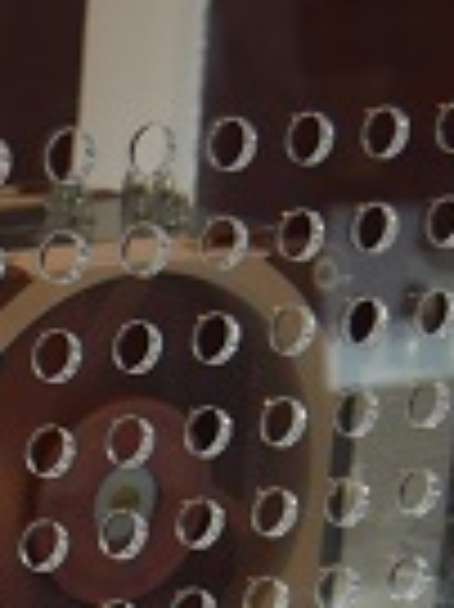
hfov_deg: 8.6
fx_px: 2802
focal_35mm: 160
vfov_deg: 12.1
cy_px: 734
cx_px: -575
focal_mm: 15
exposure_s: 1/60
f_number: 4.1
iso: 200
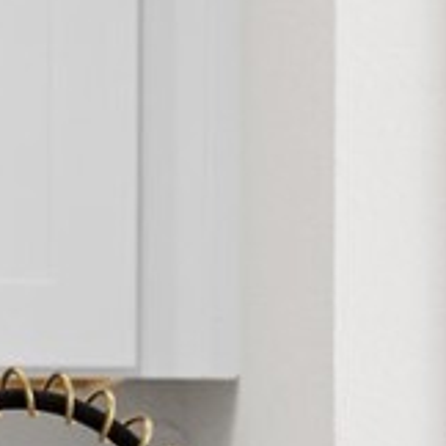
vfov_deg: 6.5
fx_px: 3907
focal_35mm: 268
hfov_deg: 6.5
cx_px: -195
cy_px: 566
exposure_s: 1/160
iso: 500
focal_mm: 50
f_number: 5.6
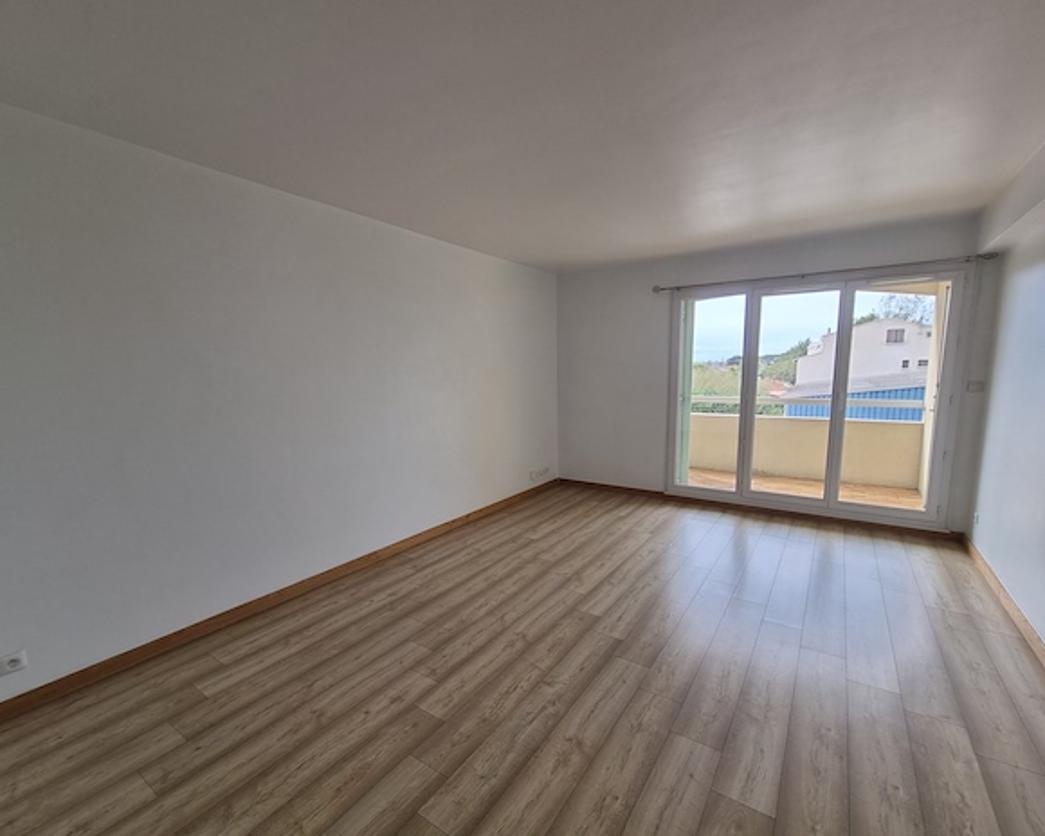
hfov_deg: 100.7
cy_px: 427
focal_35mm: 14
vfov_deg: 88.0
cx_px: 521
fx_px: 433
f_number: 2.2
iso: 50
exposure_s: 1/103
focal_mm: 2.2
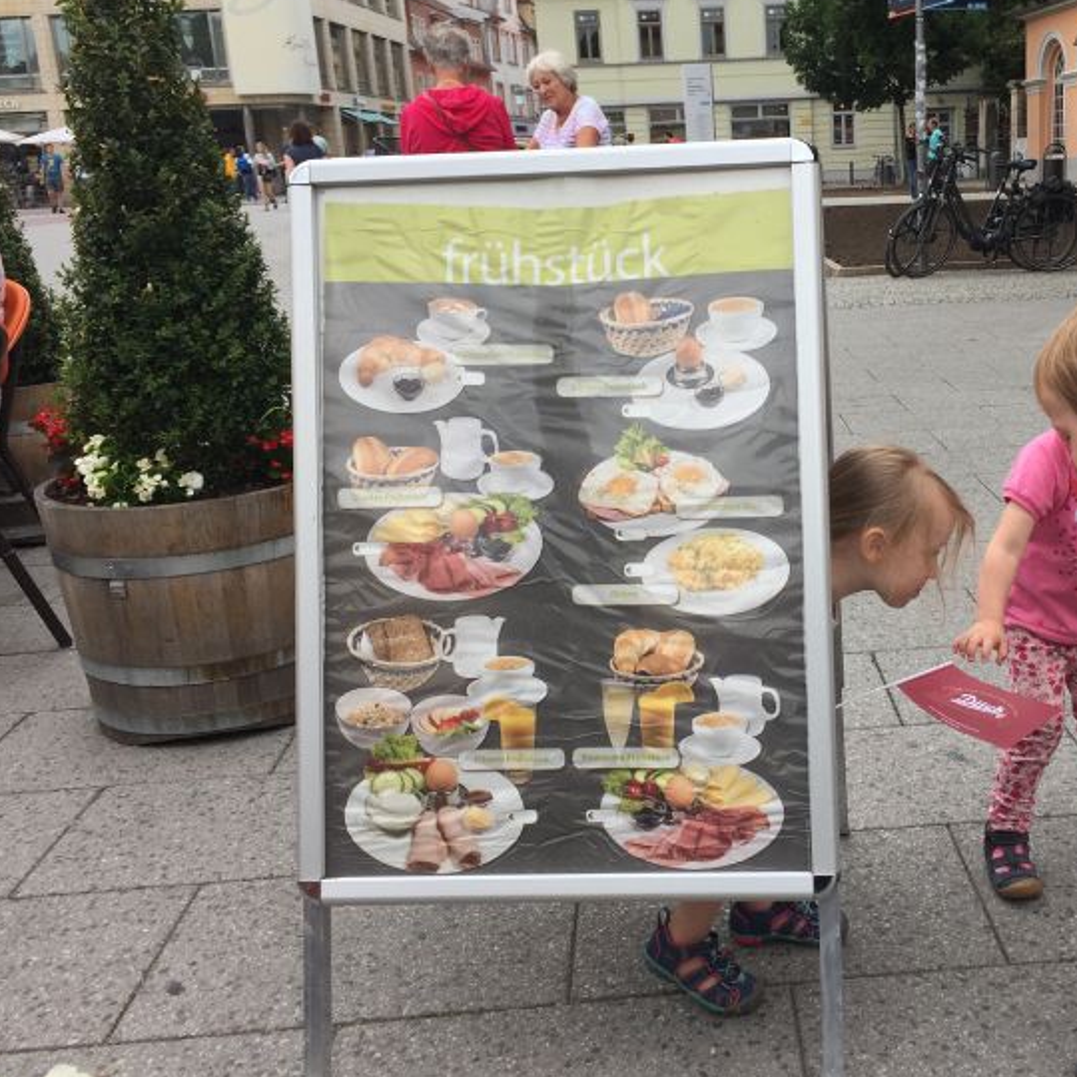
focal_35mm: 38
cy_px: 503
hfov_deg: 43.0
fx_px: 1338
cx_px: 756
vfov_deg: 43.8
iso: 32
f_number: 2.2
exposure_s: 1/608
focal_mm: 4.15
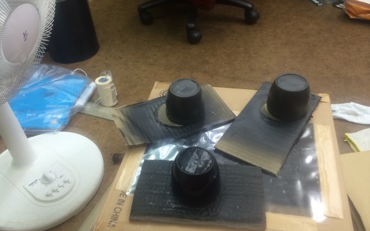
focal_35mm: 34
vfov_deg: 37.2
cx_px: 177
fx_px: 343
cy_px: 116
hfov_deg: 56.7
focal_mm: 4.12
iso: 40
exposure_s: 1/30
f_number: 2.2
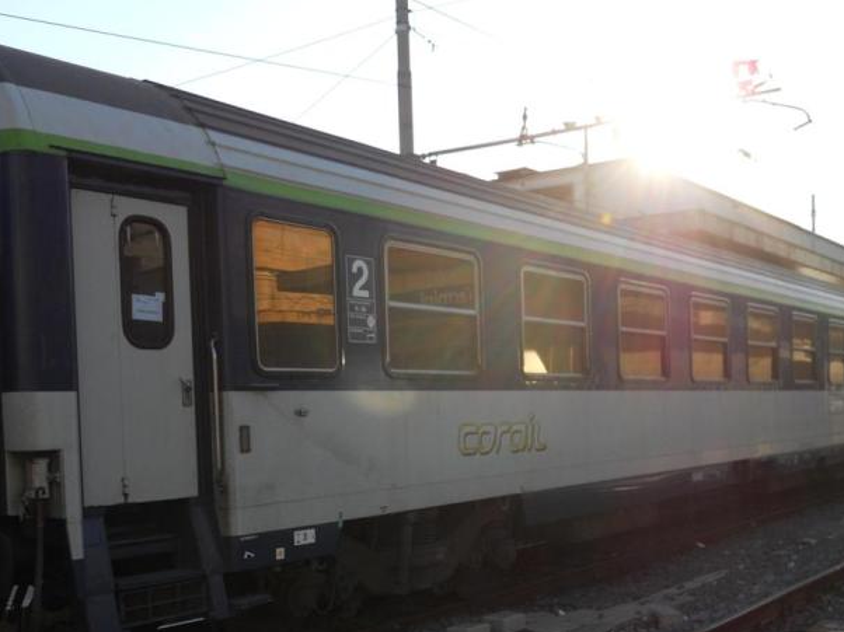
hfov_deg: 43.8
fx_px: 1048
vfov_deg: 33.2
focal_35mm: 43
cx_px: 467
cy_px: 430
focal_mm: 5
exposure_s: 1/640
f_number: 2.7
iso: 80
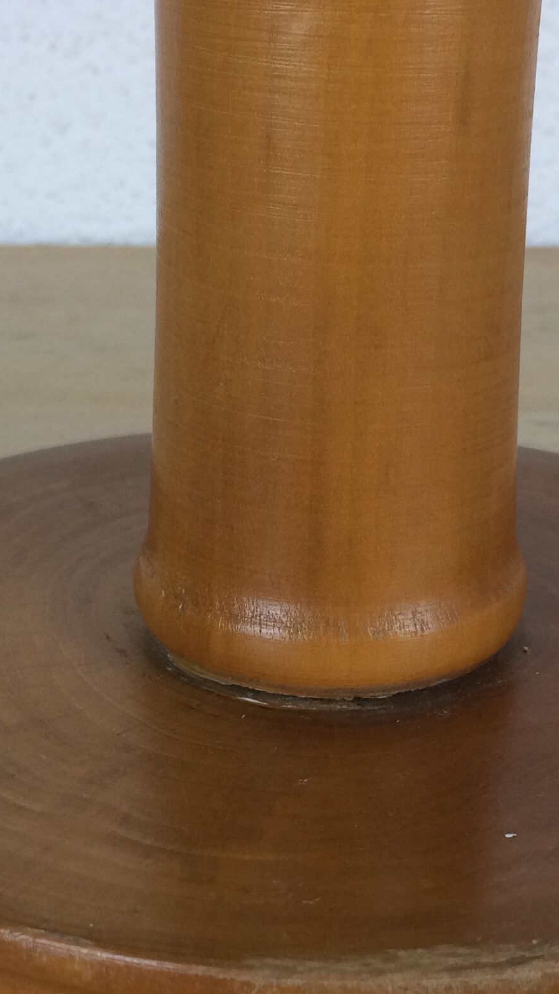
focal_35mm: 66
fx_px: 1739
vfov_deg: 31.4
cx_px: 308
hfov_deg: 18.3
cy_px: 723
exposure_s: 1/100
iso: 64
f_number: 2.2
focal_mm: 4.15
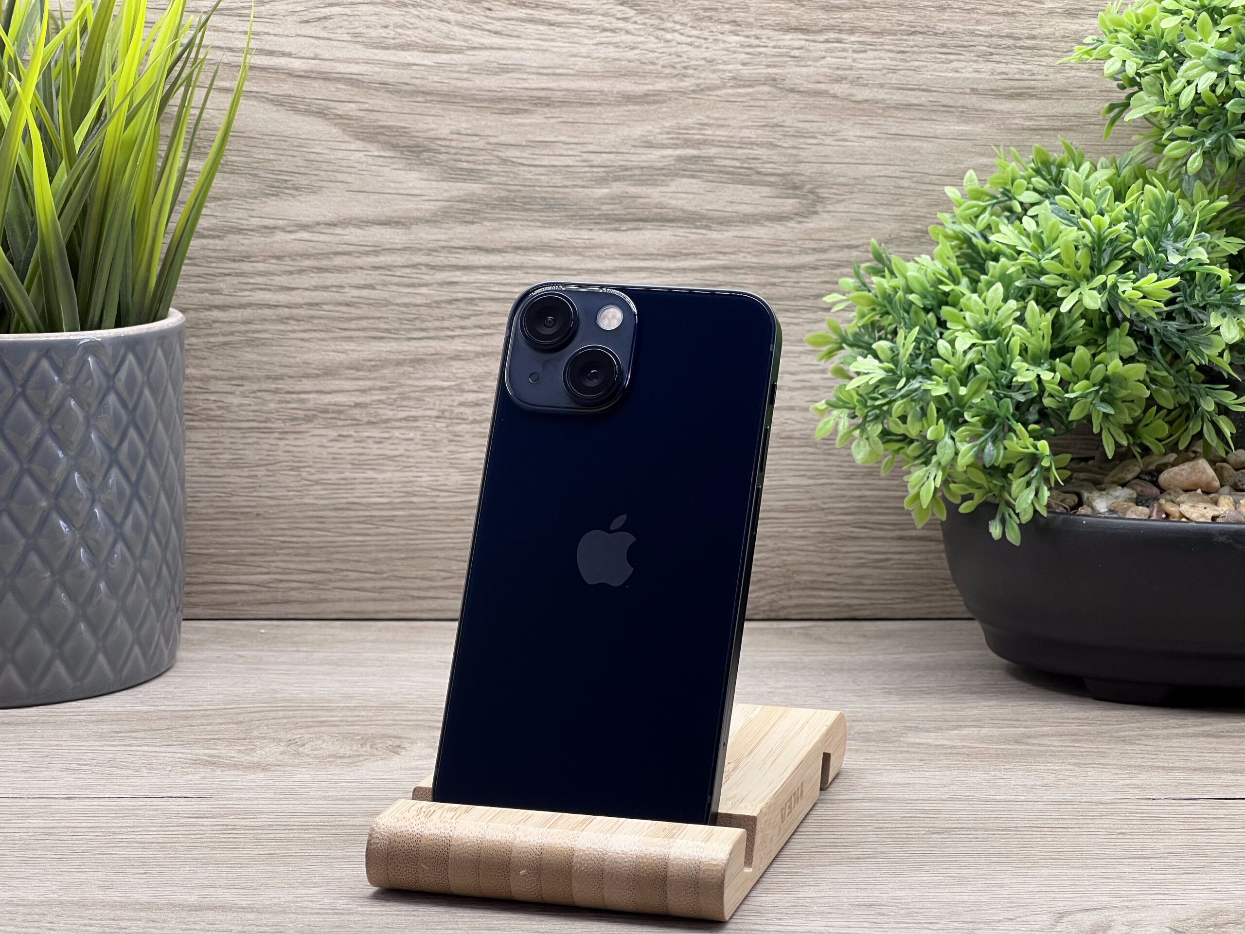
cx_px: 622
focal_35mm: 77
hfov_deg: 25.3
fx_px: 2769
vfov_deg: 19.1
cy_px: 467
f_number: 2.8
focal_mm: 9
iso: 100
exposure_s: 1/100
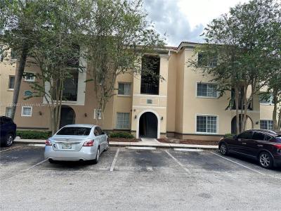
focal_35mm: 24
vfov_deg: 56.8
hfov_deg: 71.6
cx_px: 140
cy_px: 106
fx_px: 195
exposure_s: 1/1050
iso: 80
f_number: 1.78
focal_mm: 6.86
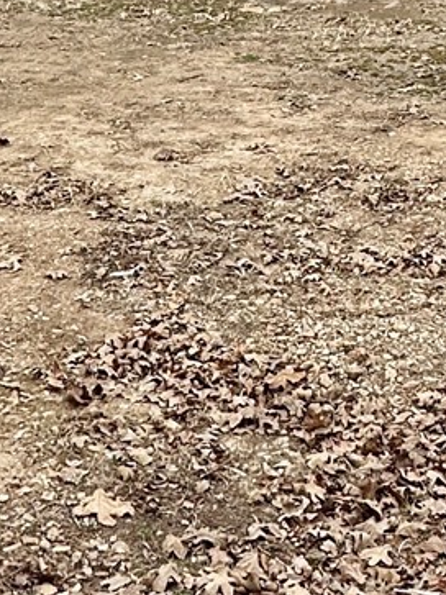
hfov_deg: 19.8
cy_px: -188
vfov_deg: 23.2
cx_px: 308
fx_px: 1272
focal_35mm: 74
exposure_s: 1/535
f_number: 2.2
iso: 40
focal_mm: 2.22
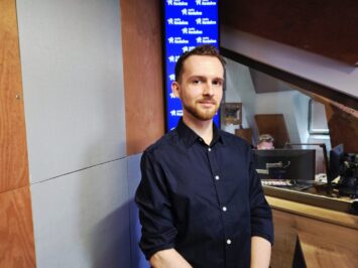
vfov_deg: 58.9
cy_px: 134
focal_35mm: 23
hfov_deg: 73.9
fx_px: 238
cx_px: 179
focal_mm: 5.4
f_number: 1.8
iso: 640
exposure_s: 1/50.3
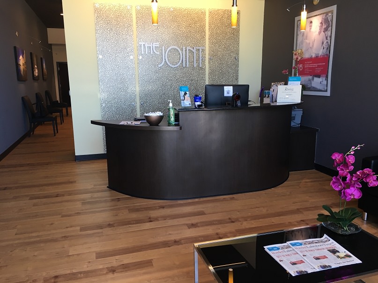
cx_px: 189
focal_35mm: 29
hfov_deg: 61.7
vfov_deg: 48.2
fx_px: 317
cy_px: 142
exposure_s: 1/40
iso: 25
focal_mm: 4.15
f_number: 2.2
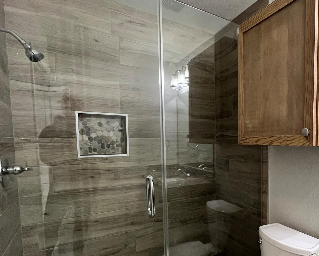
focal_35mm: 22
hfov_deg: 69.4
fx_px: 208
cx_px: 244
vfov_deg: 62.3
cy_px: 160
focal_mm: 1.57
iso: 320
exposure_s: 1/60
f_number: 1.8
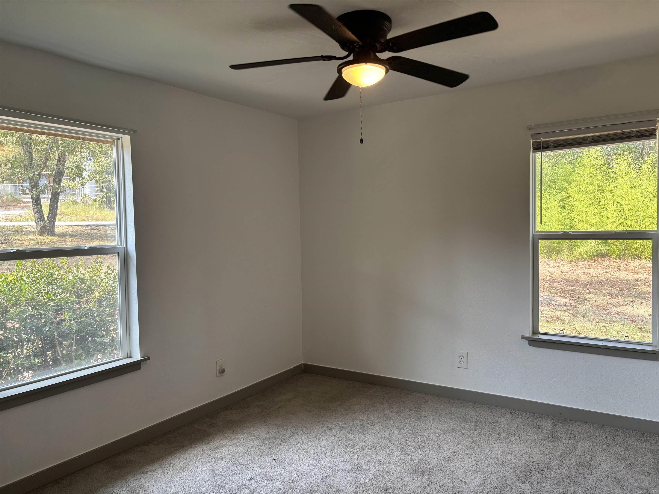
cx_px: 330
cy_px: 247
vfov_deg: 53.1
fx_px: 495
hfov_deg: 67.3
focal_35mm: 26
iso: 100
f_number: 1.6
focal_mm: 5.96
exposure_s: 1/120
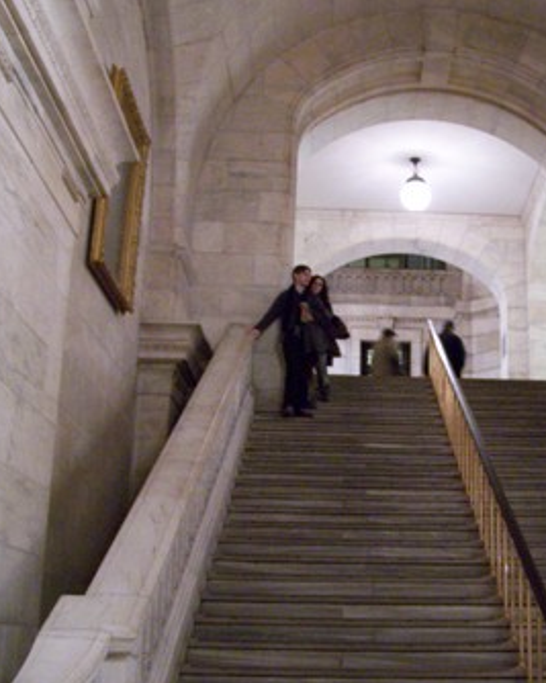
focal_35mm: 50
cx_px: 401
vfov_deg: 37.3
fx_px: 1010
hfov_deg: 29.8
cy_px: 344
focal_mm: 6.3
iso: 400
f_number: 2.8
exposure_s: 1/8
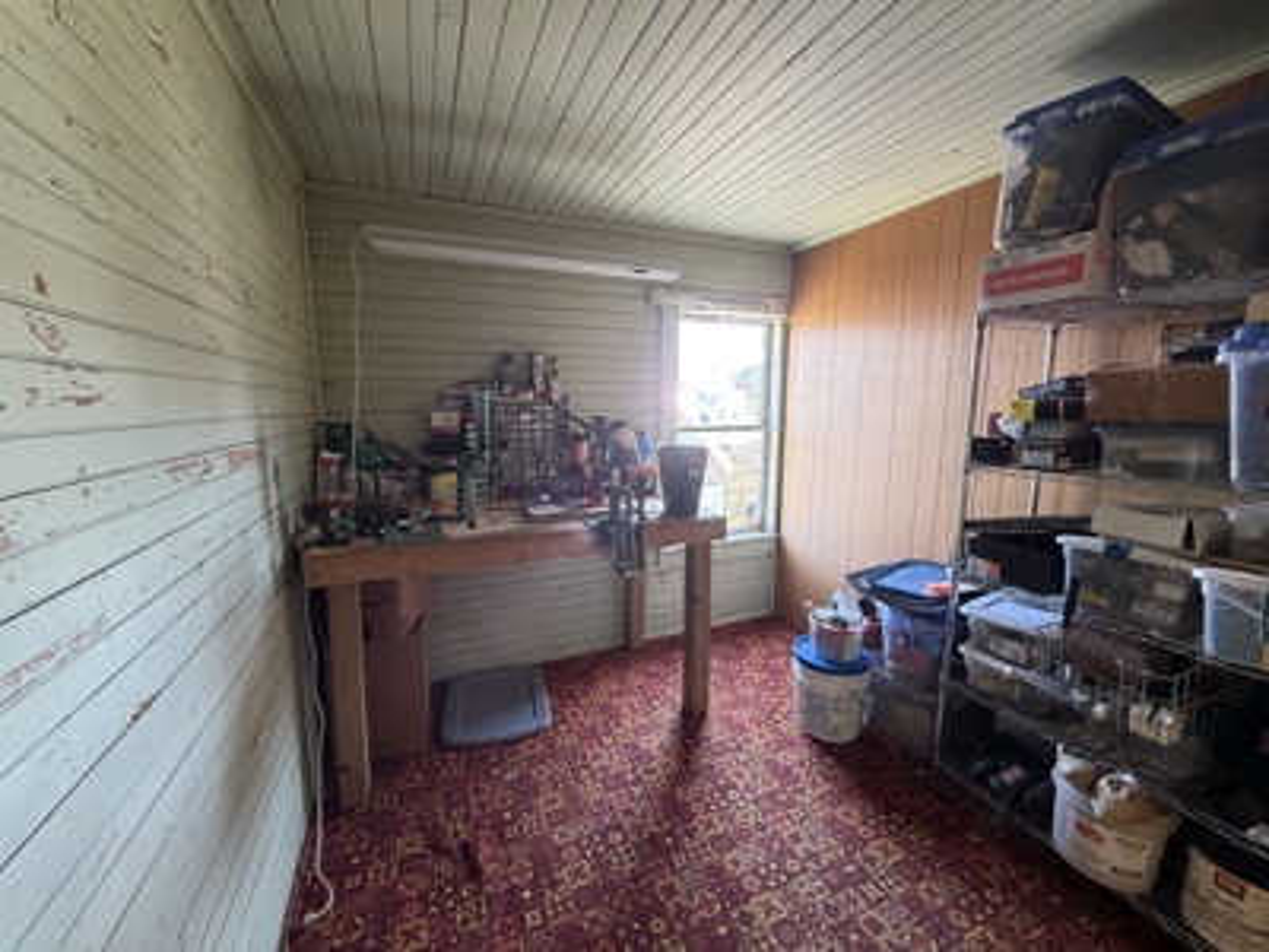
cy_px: 476
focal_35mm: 14
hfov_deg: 102.1
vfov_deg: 85.7
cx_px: 634
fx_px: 513
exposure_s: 1/75
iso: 320
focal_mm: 2.22
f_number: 2.2
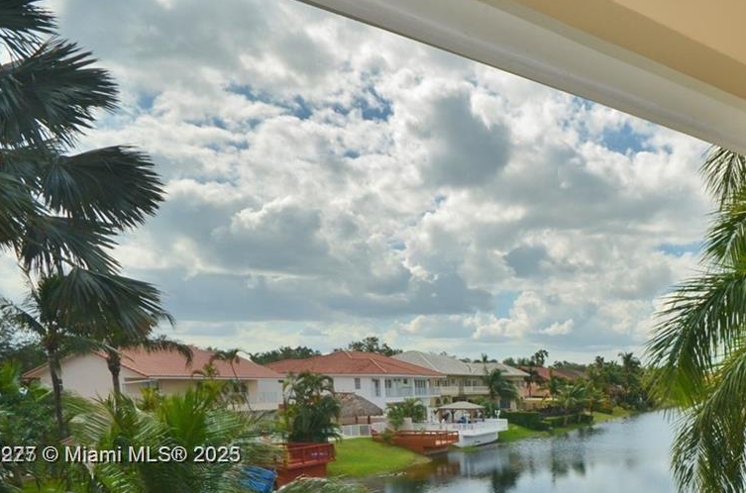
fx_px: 725
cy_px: 457
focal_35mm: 35
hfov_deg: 47.0
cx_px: 716
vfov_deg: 35.1
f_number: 6.3
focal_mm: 11
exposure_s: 1/160
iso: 200
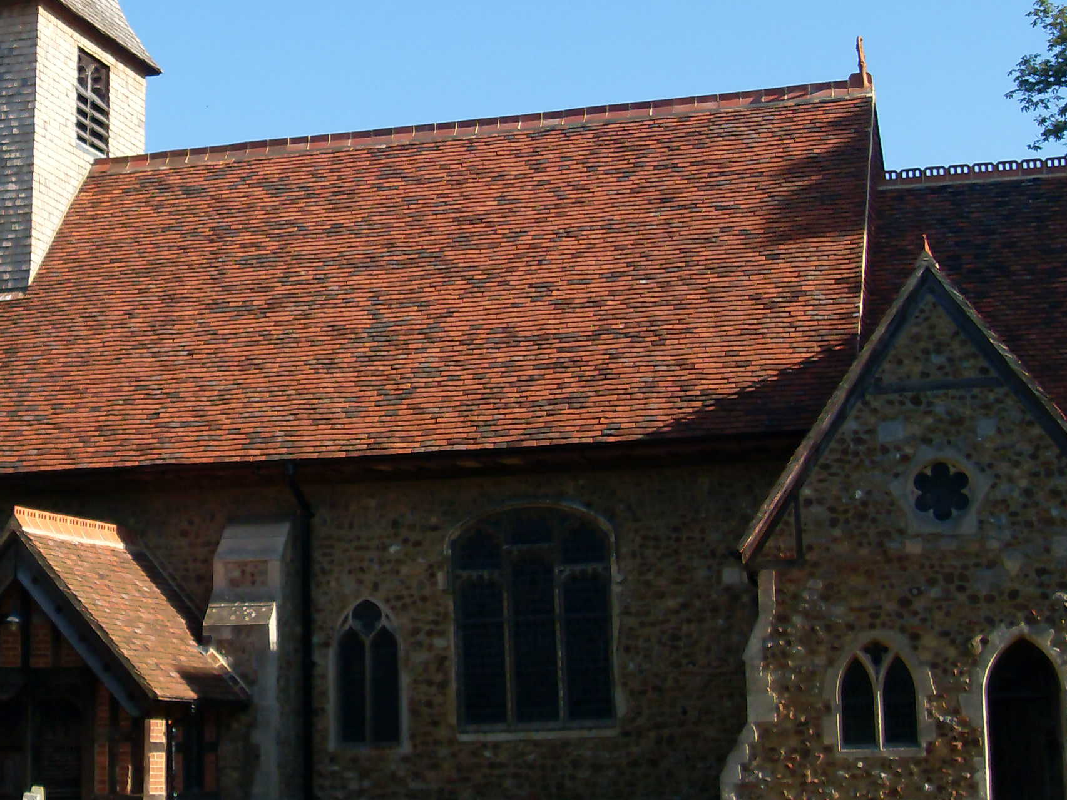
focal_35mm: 67
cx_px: 441
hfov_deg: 28.9
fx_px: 2065
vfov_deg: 21.8
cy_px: 245
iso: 80
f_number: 7
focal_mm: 6.3
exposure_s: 1/180
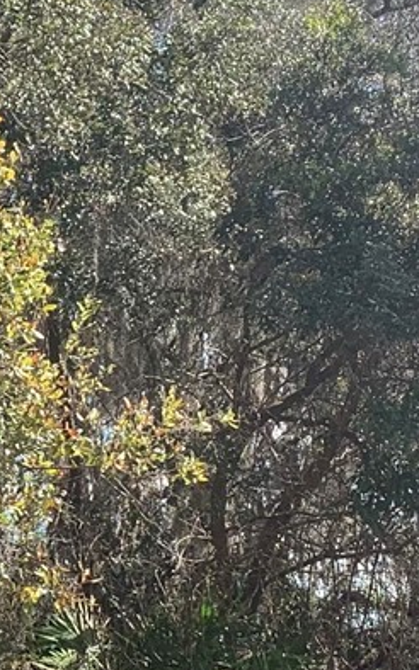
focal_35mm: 112
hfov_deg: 11.3
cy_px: 546
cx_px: -153
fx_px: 2048
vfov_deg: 18.4
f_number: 1.8
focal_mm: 4.25
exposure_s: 1/711
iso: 25
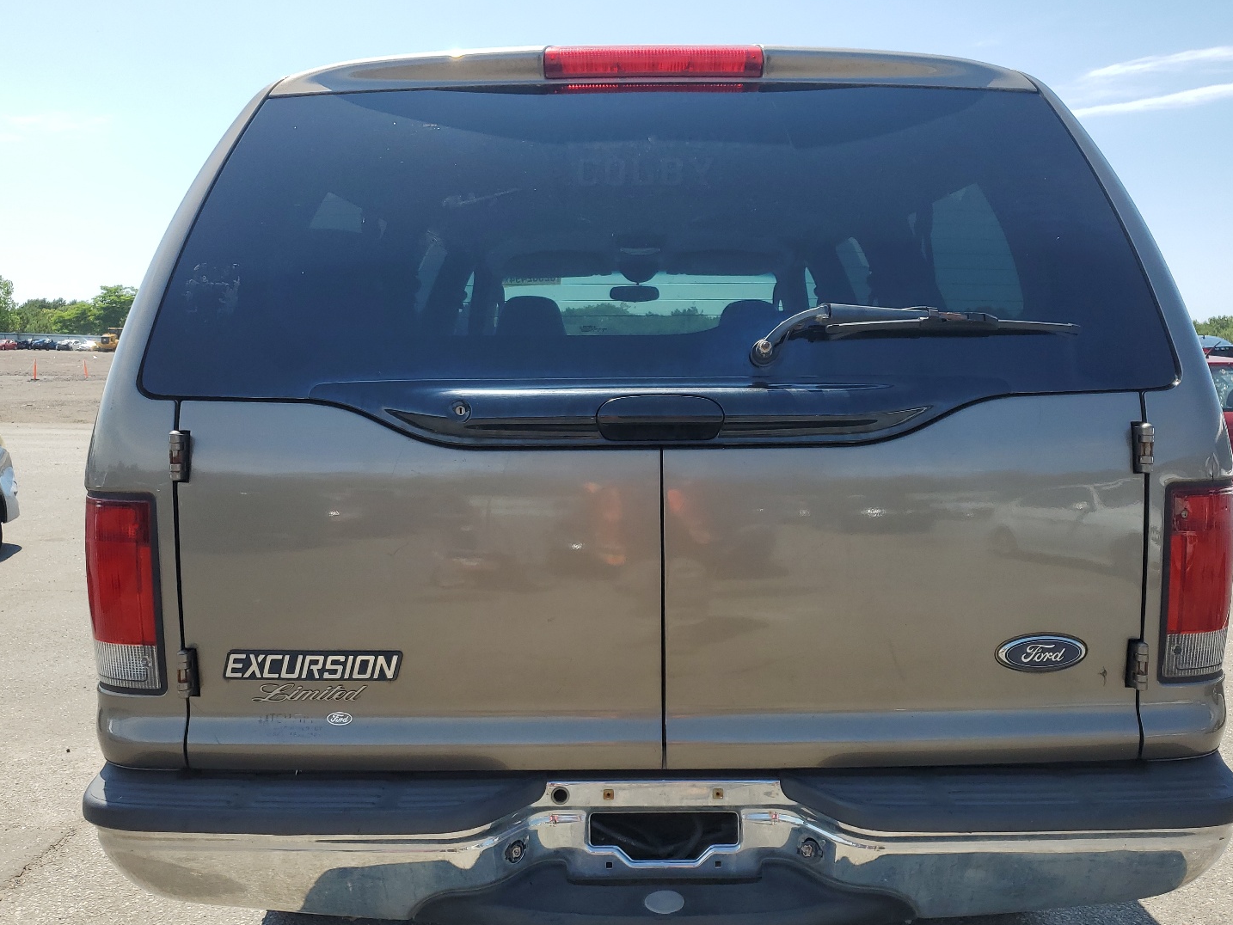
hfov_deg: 61.6
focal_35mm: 29
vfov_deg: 48.2
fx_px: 1033
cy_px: 506
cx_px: 645
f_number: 1.5
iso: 50
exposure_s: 1/2000
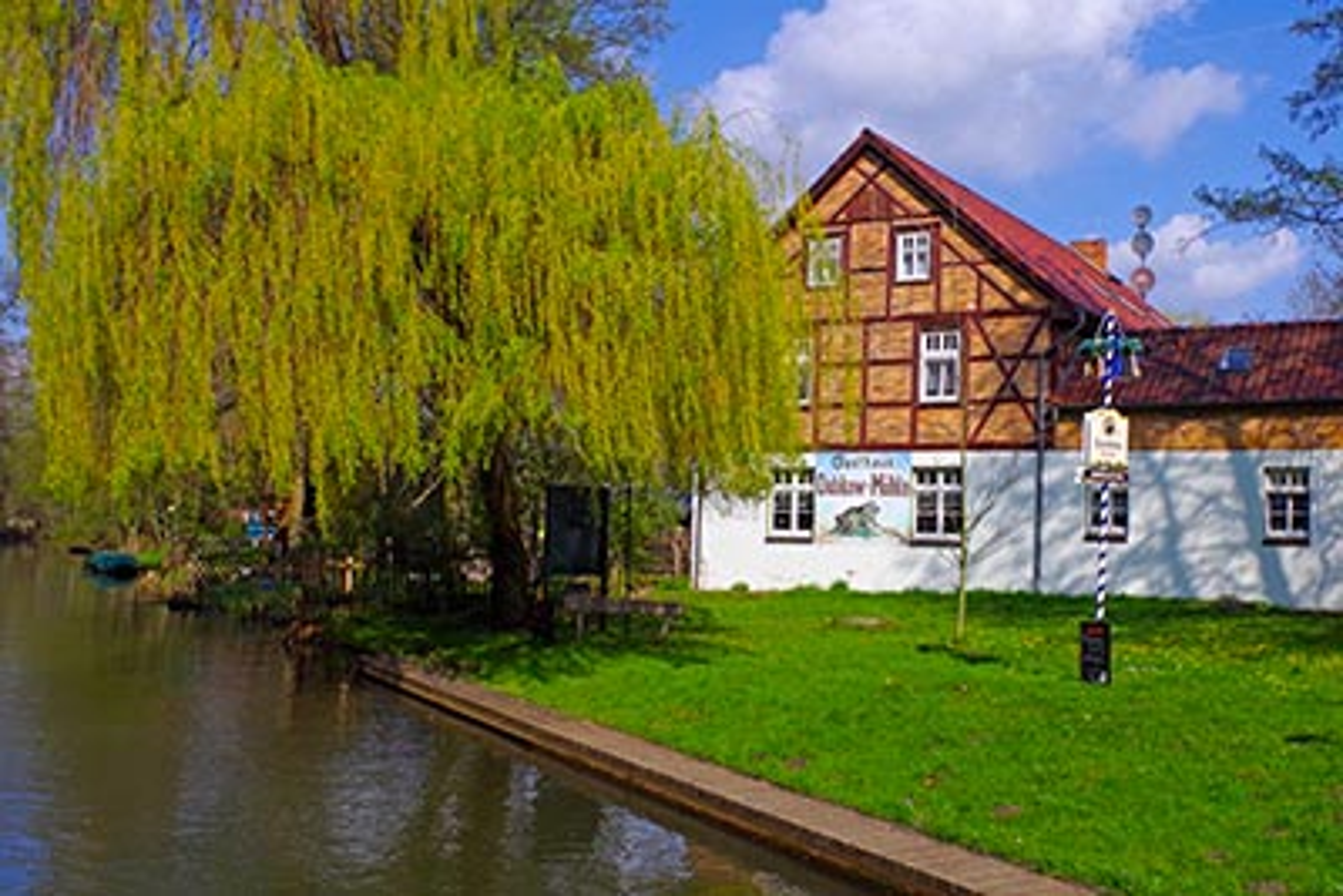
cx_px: 672
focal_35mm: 27
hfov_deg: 67.4
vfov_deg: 48.0
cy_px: 448
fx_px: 1008
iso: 400
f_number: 11
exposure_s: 1/800
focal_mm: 18
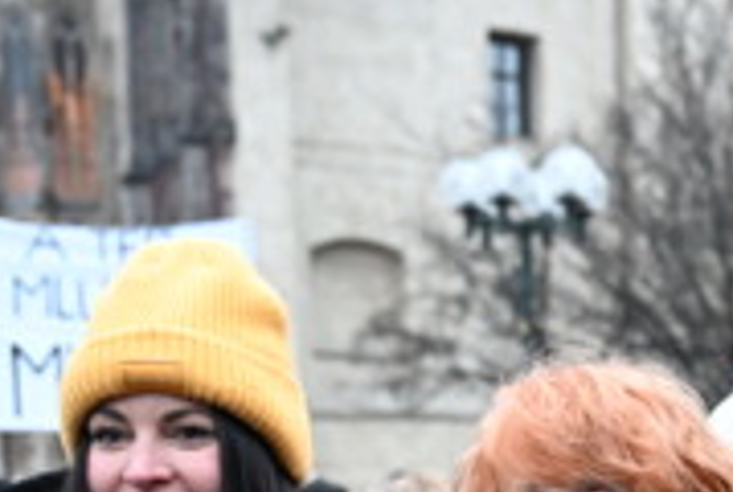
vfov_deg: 12.7
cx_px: 885
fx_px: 2079
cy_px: 767
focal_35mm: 102
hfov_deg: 18.9
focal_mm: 26.5
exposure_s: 1/125
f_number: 2.8
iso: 4000
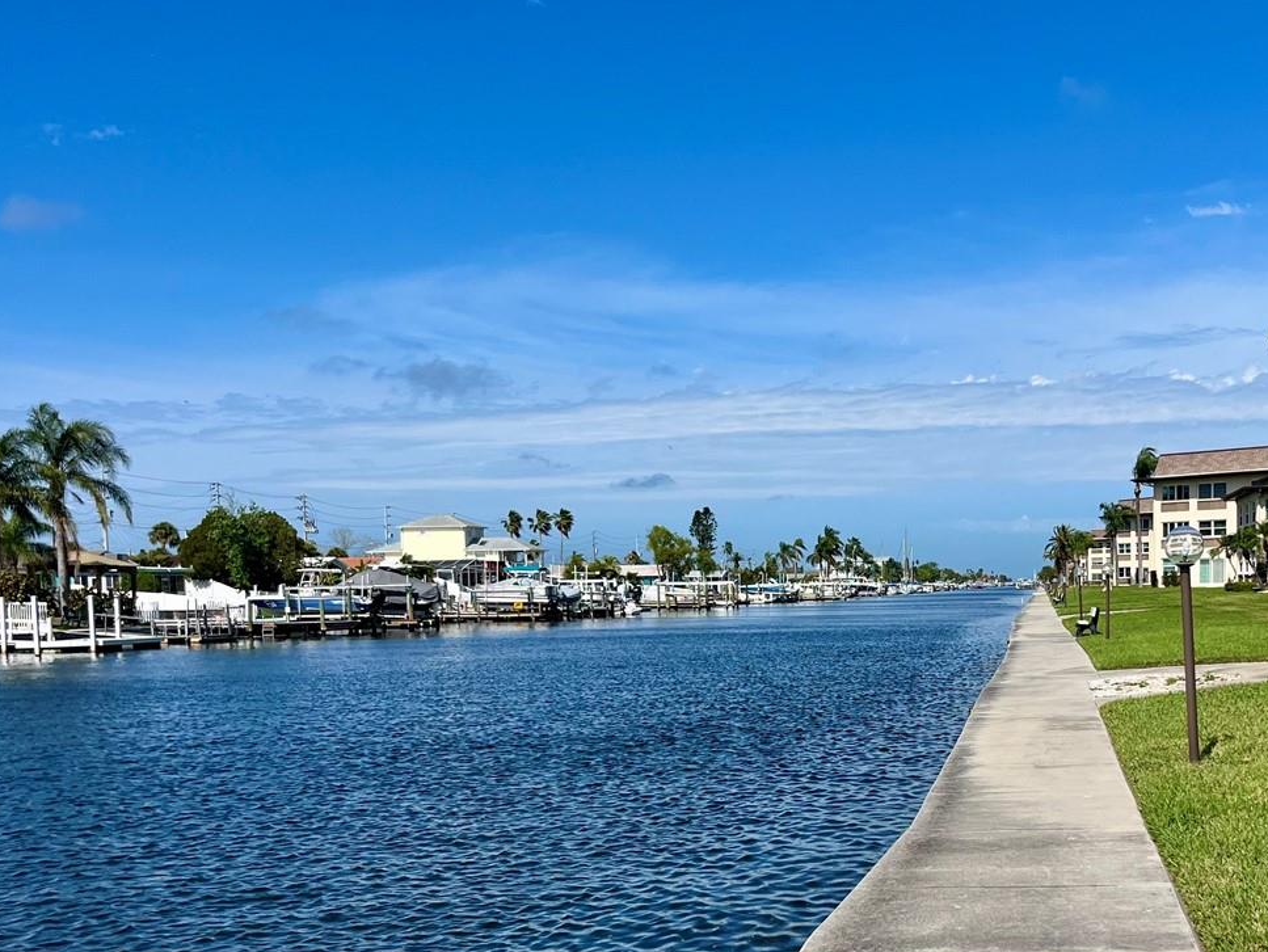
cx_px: 917
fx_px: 1576
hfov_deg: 42.8
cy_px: 681
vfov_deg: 33.1
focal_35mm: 43
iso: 50
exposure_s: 1/6494
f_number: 1.6
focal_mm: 5.1
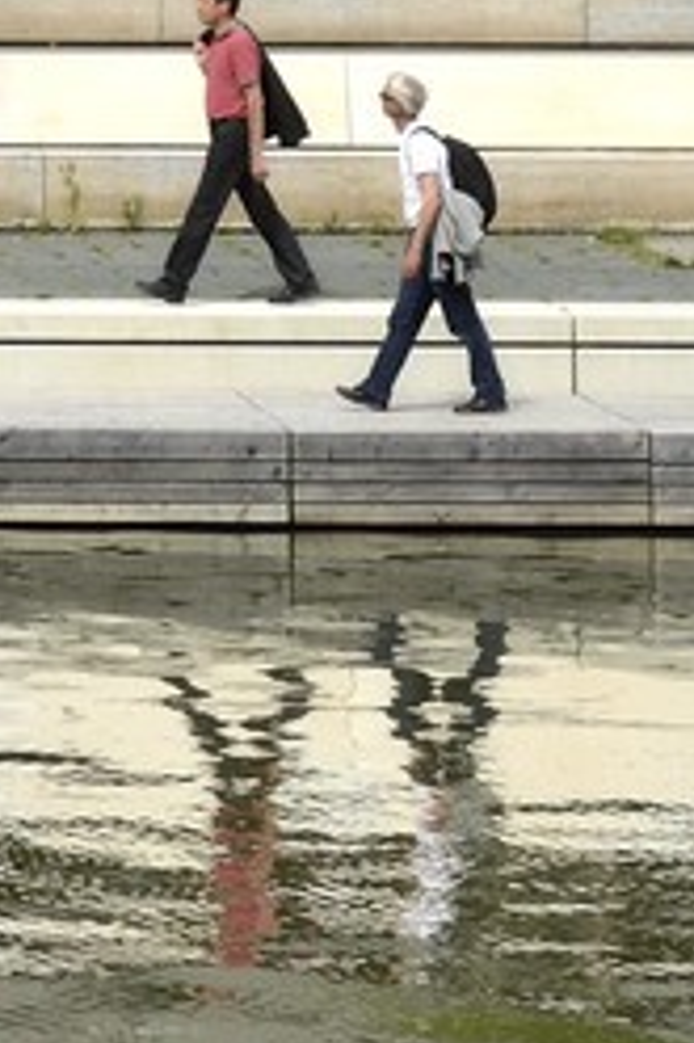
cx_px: -1199
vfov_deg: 4.7
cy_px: -1506
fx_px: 12306
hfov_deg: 3.2
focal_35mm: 425
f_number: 14
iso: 400
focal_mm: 66
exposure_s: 1/400
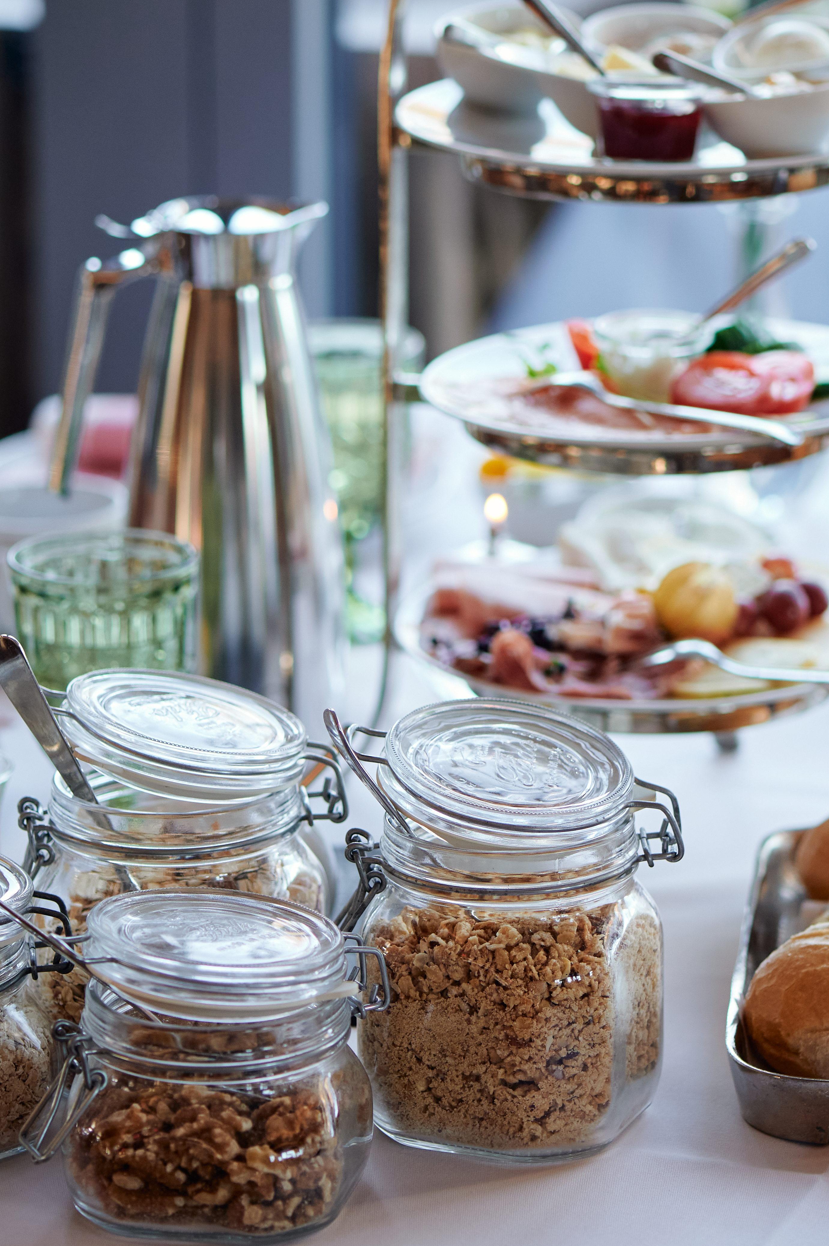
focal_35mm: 153
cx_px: 479
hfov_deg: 9.0
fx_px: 5292
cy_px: 495
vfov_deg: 13.4
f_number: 4
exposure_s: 1/160
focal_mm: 105
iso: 800
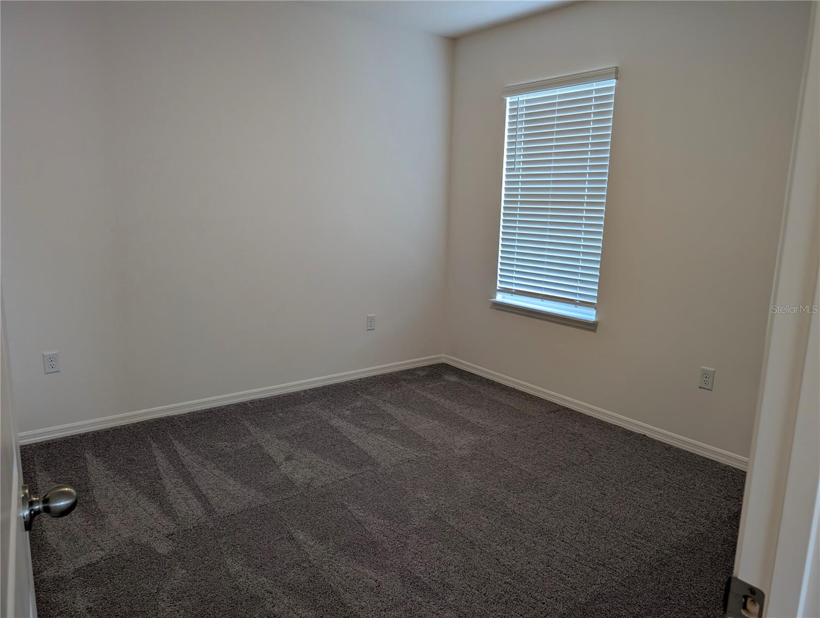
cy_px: 309
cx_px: 410
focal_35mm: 24
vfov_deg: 56.9
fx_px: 569
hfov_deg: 71.5
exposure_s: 1/24
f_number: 1.68
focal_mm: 6.9
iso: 22
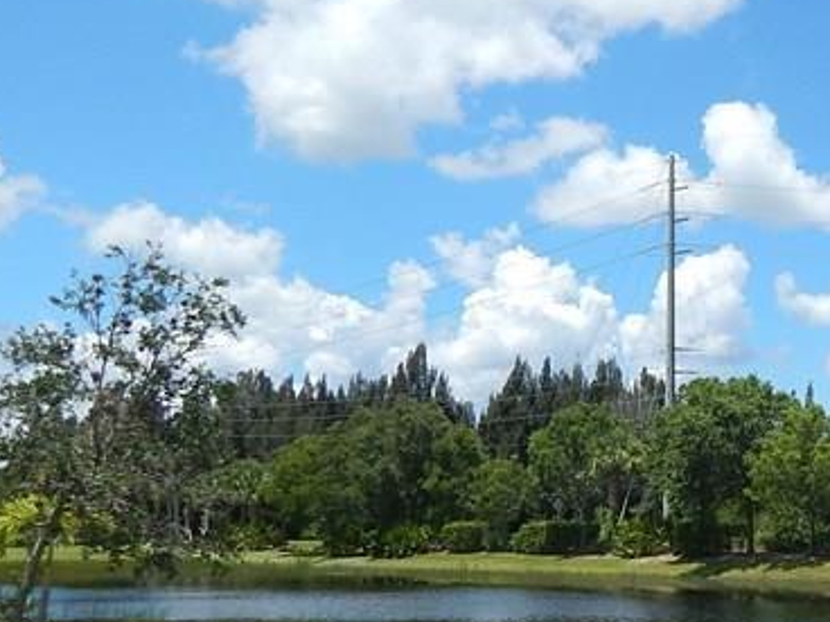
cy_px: 473
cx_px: 959
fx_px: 1535
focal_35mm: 64
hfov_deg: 27.2
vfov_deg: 22.7
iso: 125
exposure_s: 1/500
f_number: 6
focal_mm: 4
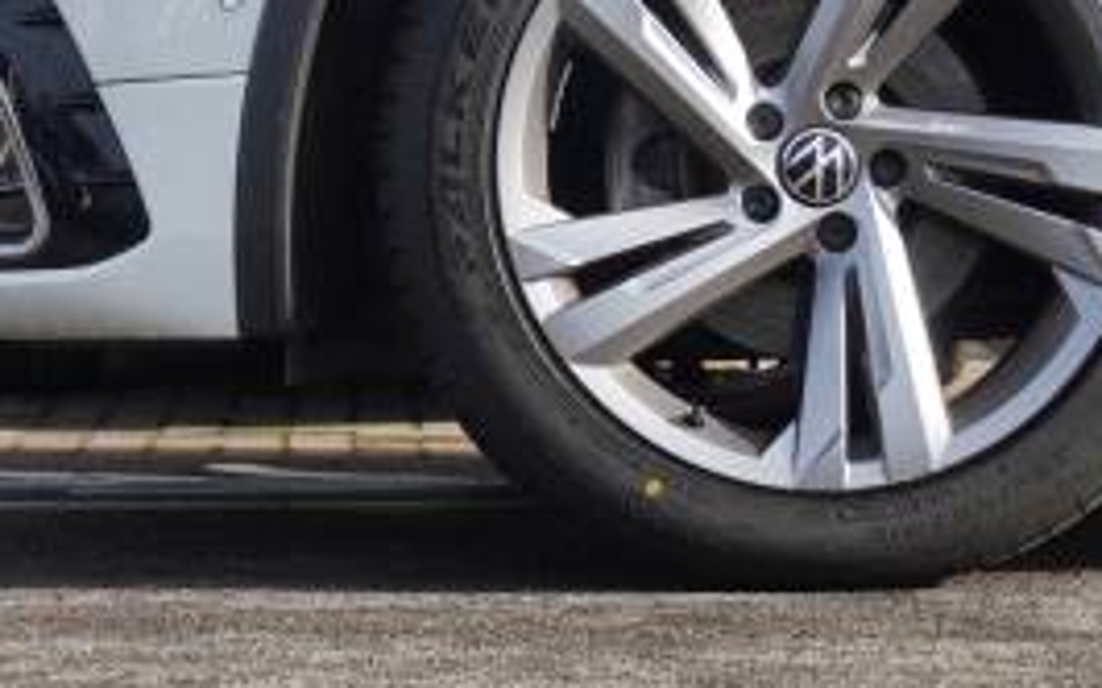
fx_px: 3639
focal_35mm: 121
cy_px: 8
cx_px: 621
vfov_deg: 10.7
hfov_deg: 17.2
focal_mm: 33
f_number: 5.6
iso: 100
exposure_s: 1/200
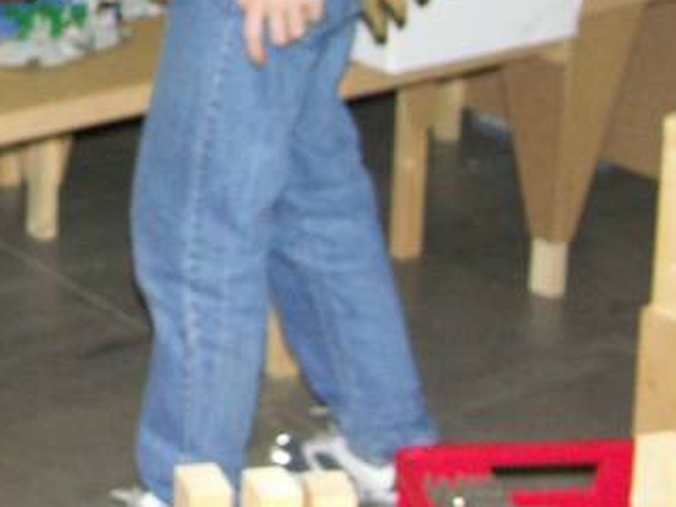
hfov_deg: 17.4
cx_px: -216
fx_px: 2069
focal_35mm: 106
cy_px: -132
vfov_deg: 13.5
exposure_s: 1/50
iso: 200
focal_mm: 8.4
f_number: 2.8
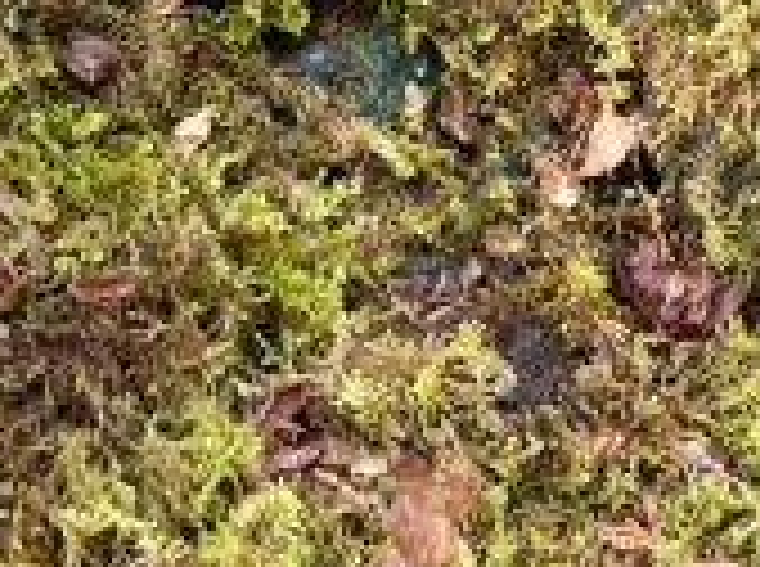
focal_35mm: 158
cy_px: -1053
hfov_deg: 12.5
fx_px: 3462
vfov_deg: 8.2
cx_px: 648
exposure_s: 1/158
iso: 32
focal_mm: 4.2
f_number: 1.6
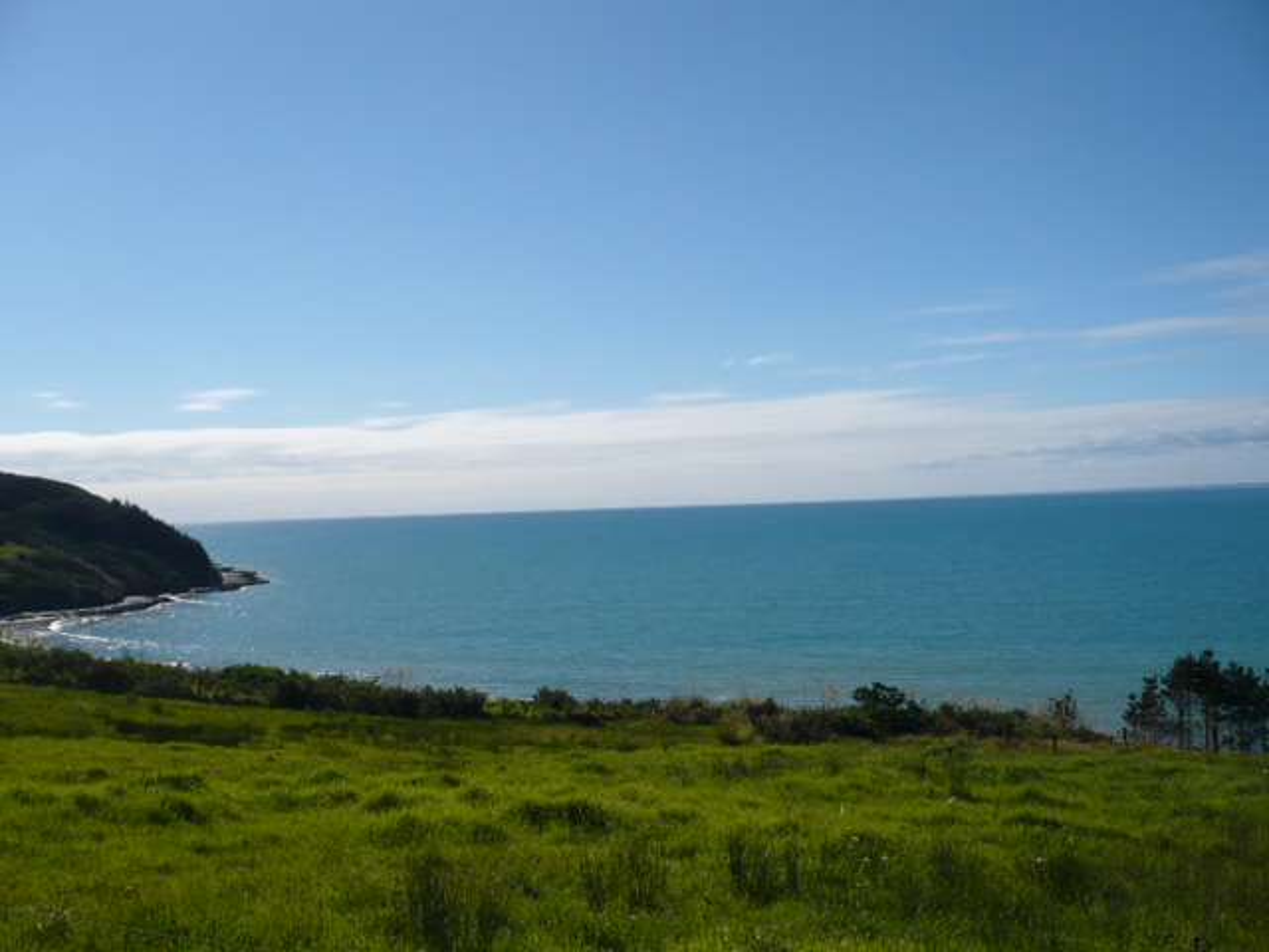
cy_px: 476
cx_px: 634
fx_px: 1283
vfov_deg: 40.7
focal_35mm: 35
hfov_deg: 52.6
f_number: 8
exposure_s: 1/500
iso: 100
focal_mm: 5.8
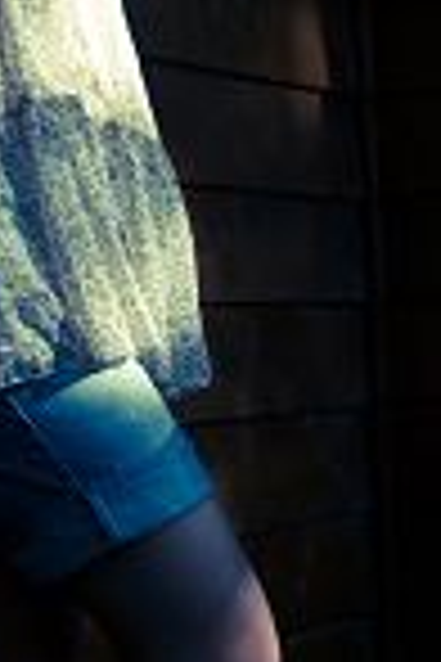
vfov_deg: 13.9
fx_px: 2714
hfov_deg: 9.3
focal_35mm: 148
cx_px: 189
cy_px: 185
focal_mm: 29
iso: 200
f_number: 2.8
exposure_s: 1/1000
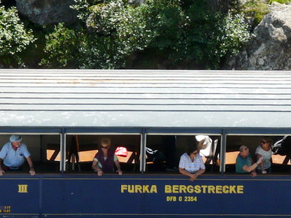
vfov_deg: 3.6
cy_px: 137
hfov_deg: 4.8
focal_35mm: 416
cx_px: 229
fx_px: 3496
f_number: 5
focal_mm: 26.4
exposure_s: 1/250
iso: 100
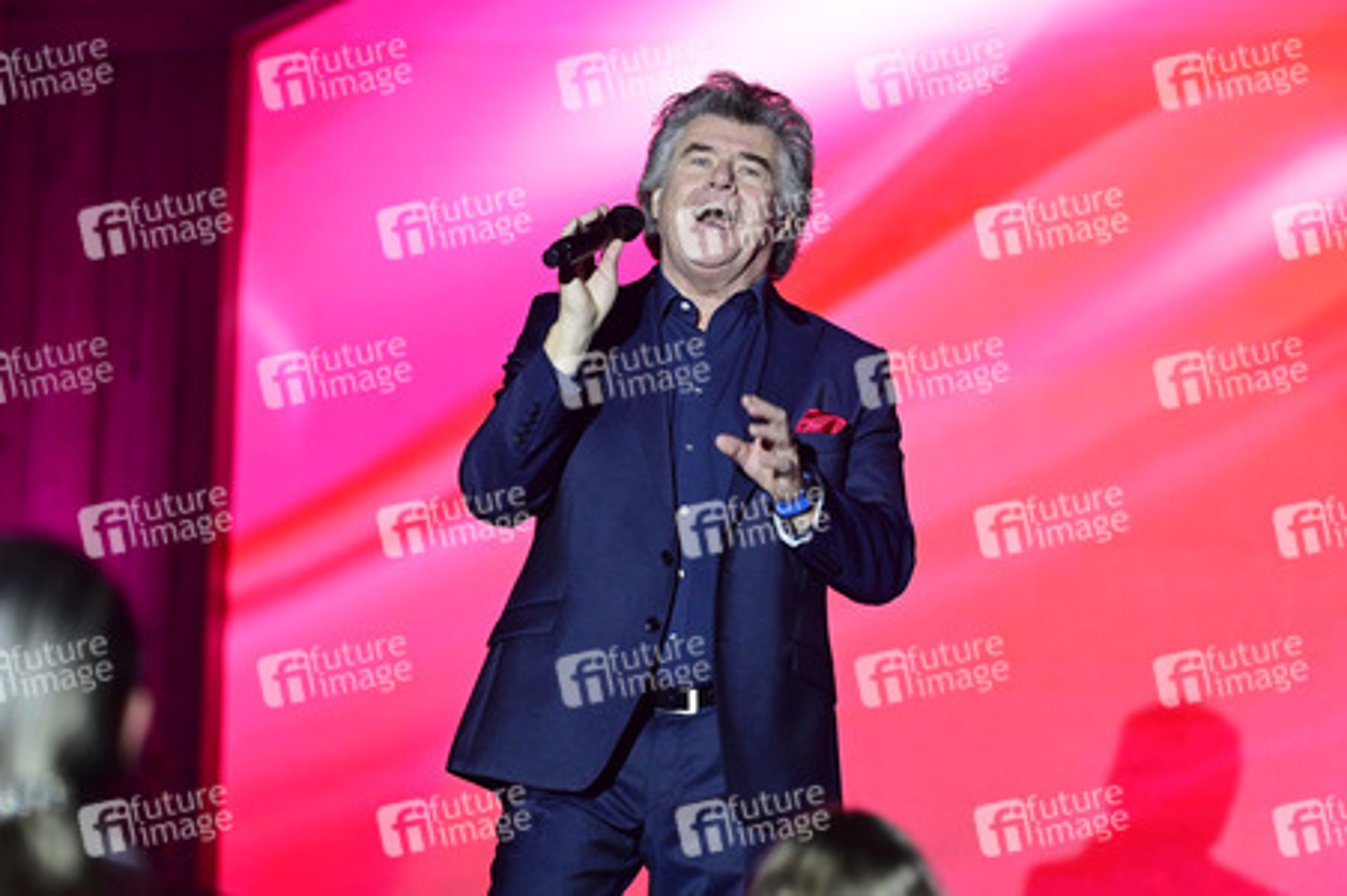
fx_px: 7478
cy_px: 448
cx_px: 674
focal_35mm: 200
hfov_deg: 10.3
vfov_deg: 6.9
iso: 3200
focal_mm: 200
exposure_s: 1/400
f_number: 2.8
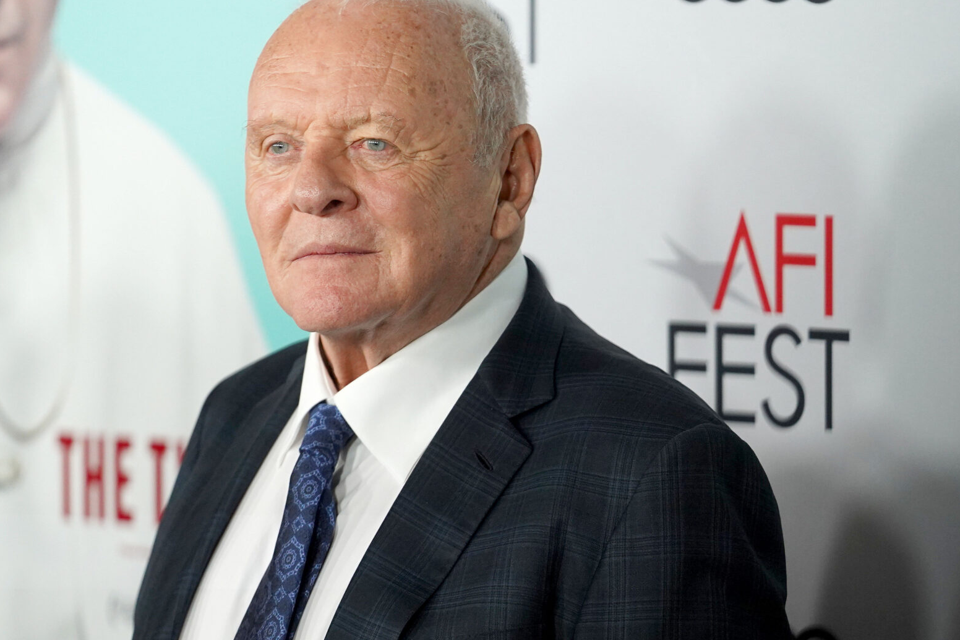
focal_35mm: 330
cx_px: 483
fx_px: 8800
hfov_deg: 6.2
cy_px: 441
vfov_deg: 4.2
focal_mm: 200
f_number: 2.8
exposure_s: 1/400
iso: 2500
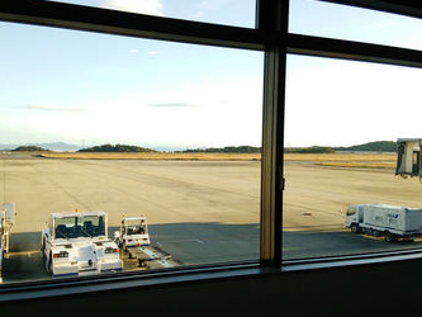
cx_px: 189
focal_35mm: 36
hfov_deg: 51.2
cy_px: 138
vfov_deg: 39.6
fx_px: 439
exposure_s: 1/472
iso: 40
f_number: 1.94
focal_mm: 4.06
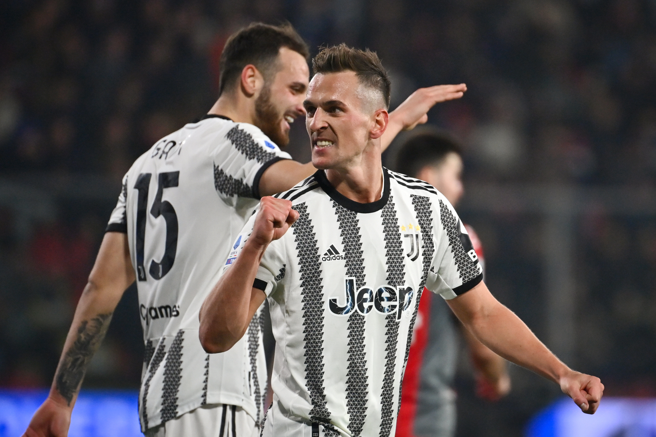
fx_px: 7106
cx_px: 328
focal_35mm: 390
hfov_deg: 5.3
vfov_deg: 3.5
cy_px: 218
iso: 2000
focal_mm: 390
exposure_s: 1/2000
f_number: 4
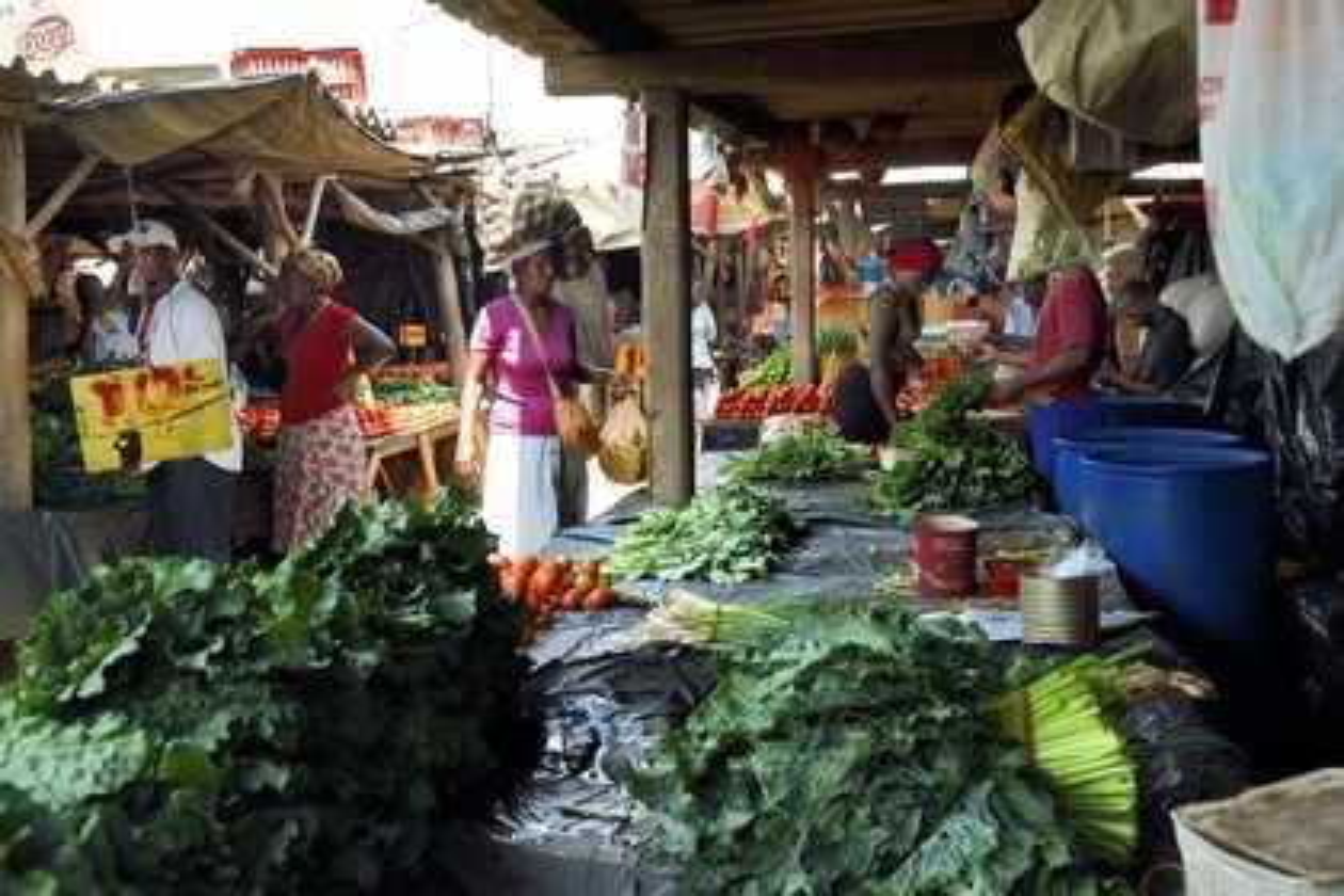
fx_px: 1419
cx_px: 672
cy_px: 448
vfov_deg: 35.1
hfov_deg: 50.7
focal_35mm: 38
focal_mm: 38
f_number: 8
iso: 800
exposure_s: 1/160
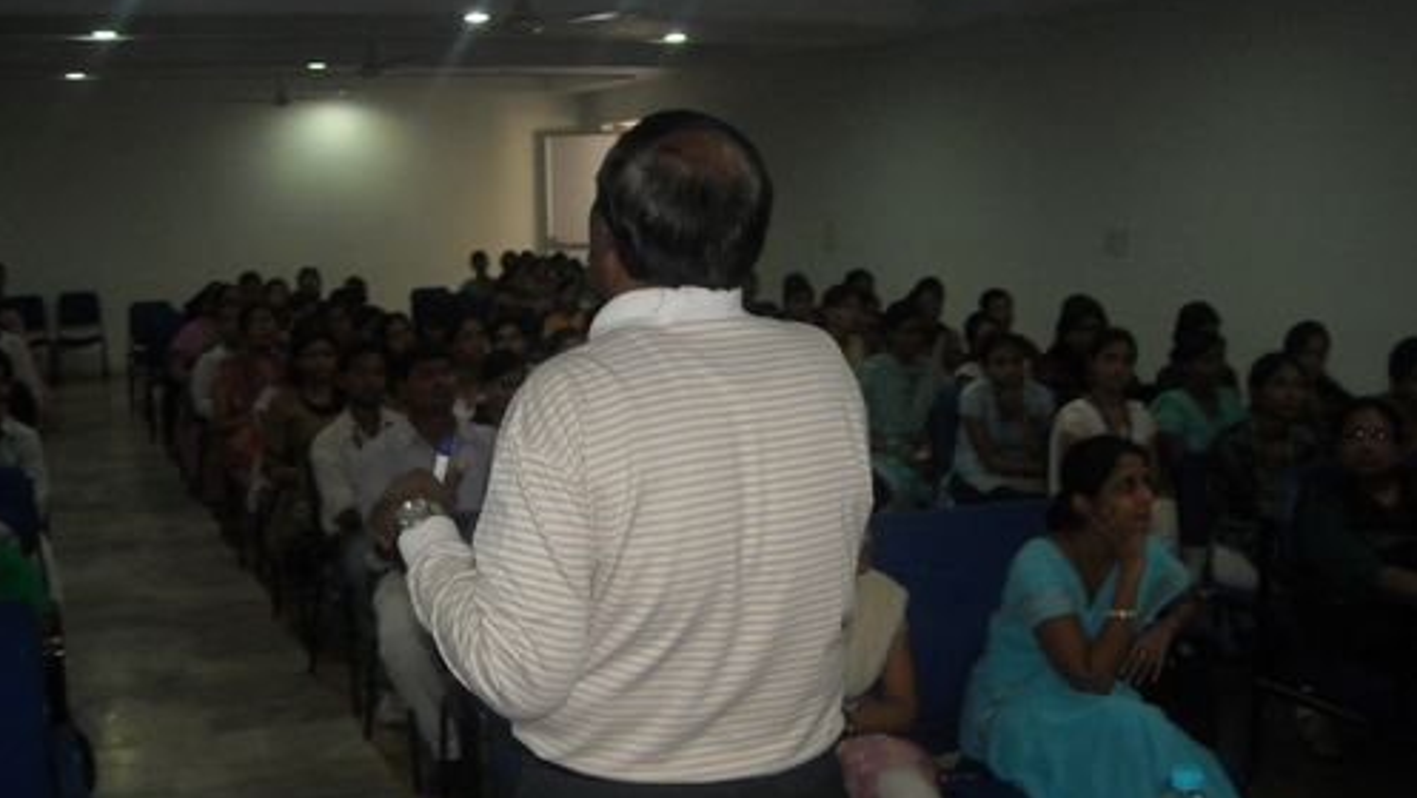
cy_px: 425
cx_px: 693
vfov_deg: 26.0
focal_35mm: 46
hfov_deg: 44.6
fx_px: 1729
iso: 200
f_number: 2.8
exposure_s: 1/60
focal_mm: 5.7
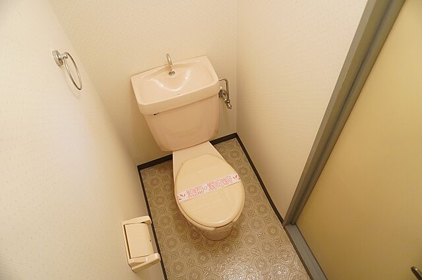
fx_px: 281
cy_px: 140
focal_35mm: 24
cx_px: 211
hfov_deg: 73.8
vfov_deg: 53.0
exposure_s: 1/30
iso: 1000
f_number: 3.5
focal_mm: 16
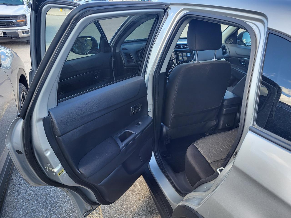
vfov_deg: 53.1
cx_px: 146
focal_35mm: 26
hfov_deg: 67.3
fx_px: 219
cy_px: 109
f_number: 1.8
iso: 40
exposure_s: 1/132
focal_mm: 5.4
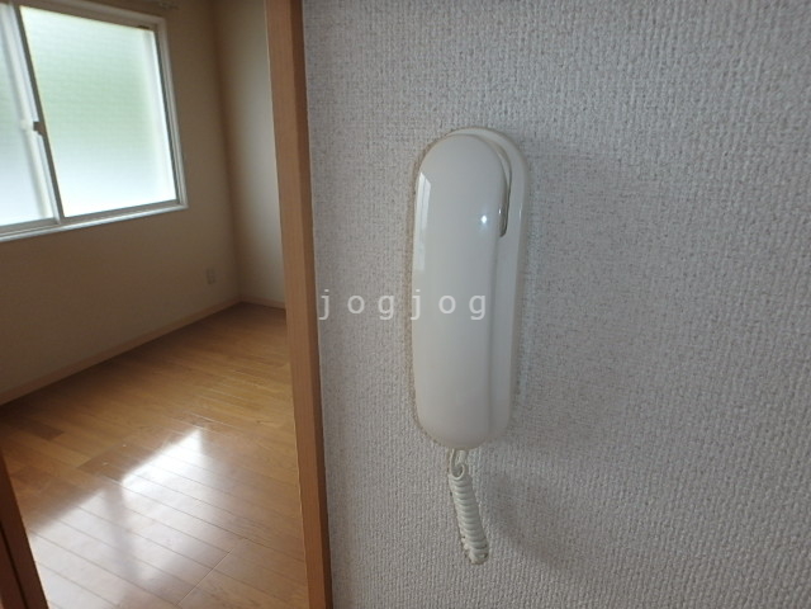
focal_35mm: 21
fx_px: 492
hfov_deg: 79.0
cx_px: 406
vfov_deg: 63.4
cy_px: 304
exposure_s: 1/30
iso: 125
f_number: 3.5
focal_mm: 3.7
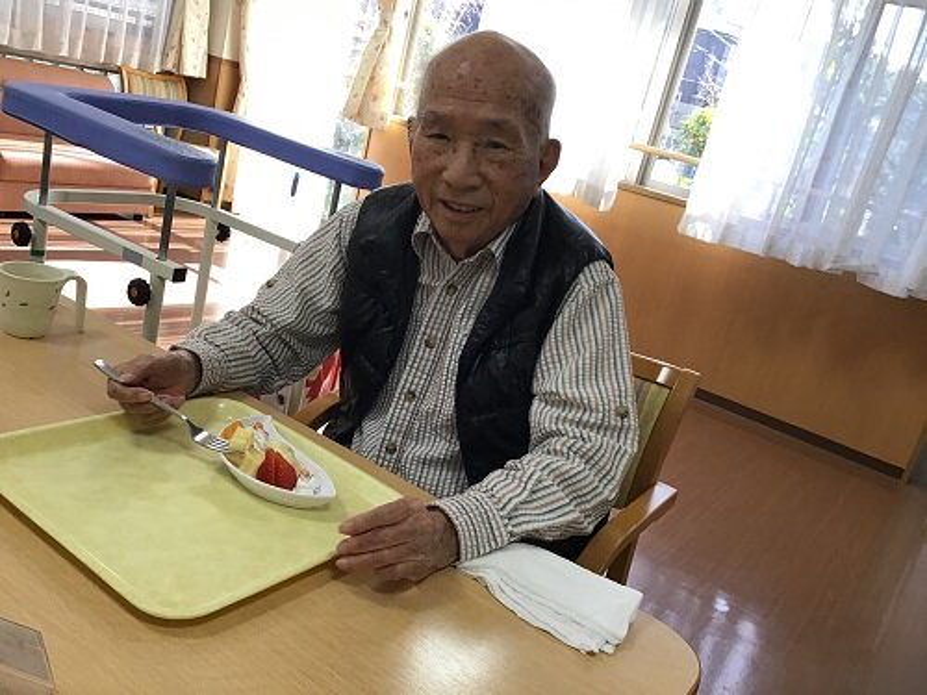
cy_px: 348
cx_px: 464
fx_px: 830
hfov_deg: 58.4
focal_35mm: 31
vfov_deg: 45.4
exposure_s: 1/40
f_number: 2.4
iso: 25
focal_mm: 3.3
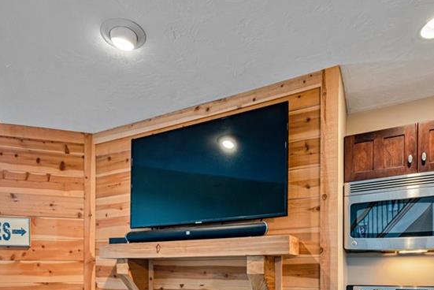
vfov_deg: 45.0
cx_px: 200
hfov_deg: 69.3
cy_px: 261
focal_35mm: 26
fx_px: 314
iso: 50
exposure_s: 1/5
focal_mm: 14
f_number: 11
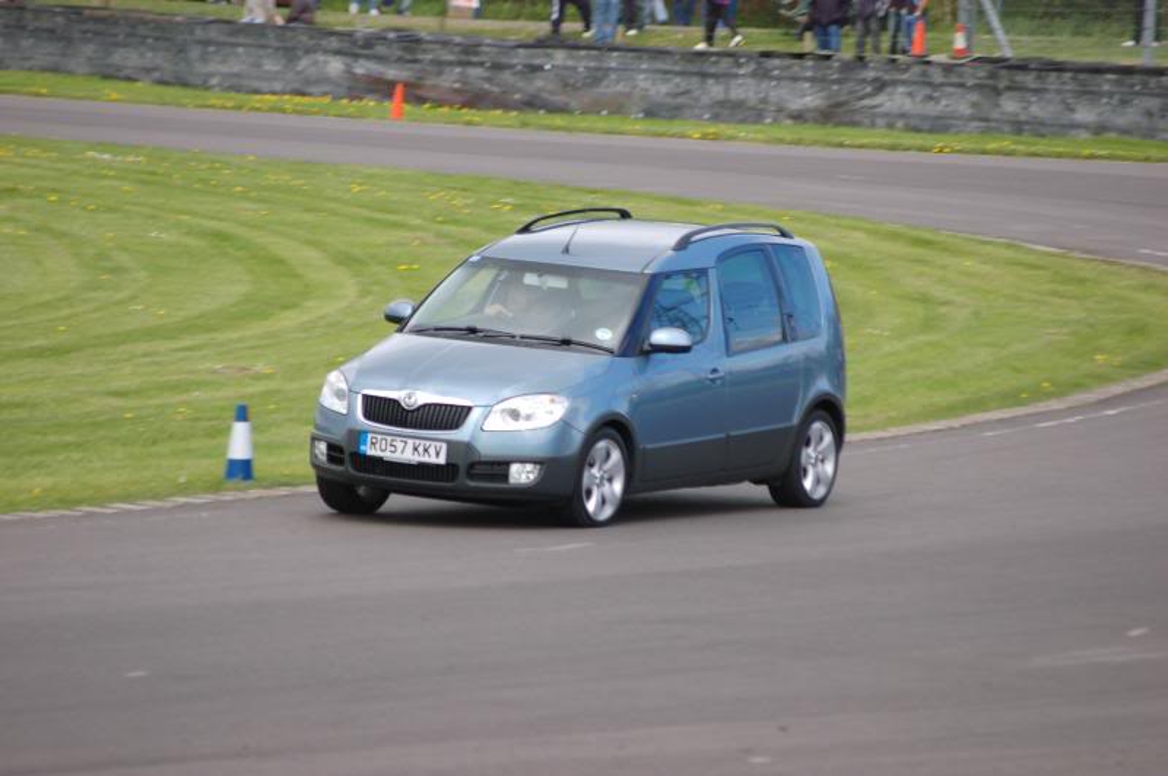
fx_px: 9725
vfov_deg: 4.6
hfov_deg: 6.9
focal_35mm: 300
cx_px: 584
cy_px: 388
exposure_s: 1/320
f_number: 6.3
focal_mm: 200
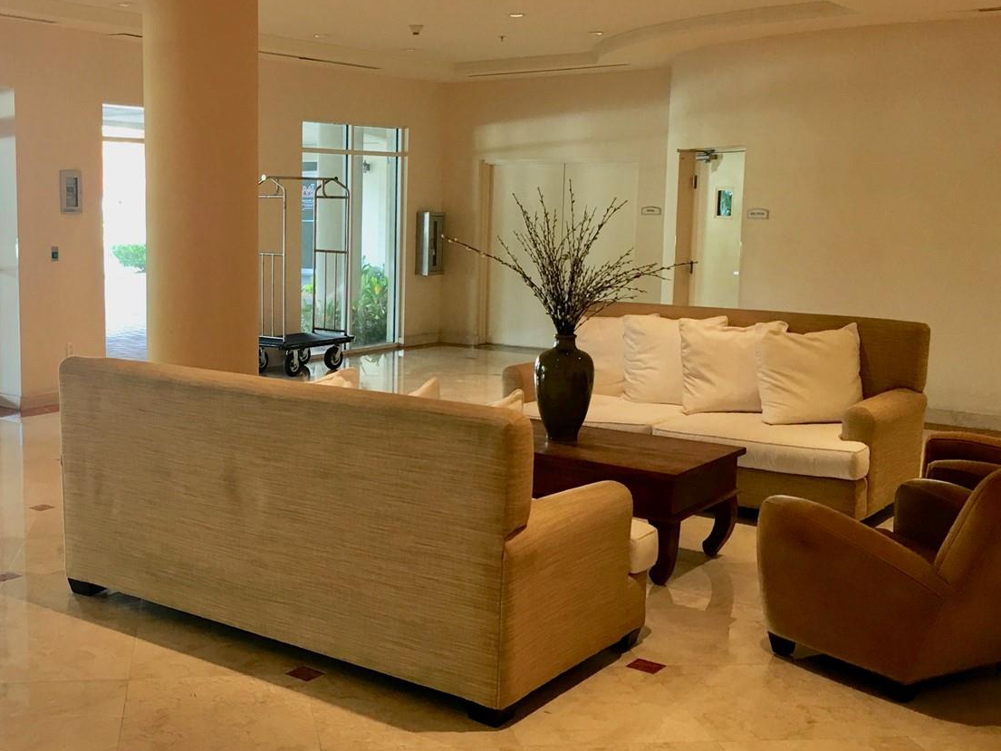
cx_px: 327
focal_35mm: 42
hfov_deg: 44.1
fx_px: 1215
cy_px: 365
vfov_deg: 34.4
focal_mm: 4.15
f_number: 2.2
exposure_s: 1/15
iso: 25
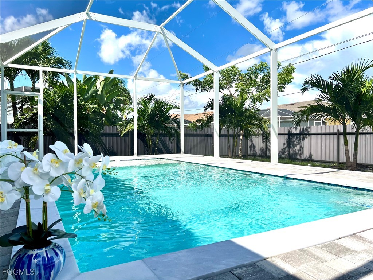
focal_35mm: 26
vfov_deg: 53.1
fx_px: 280
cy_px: 140
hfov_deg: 67.3
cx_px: 186
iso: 50
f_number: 1.5
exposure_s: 1/3257
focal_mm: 5.7
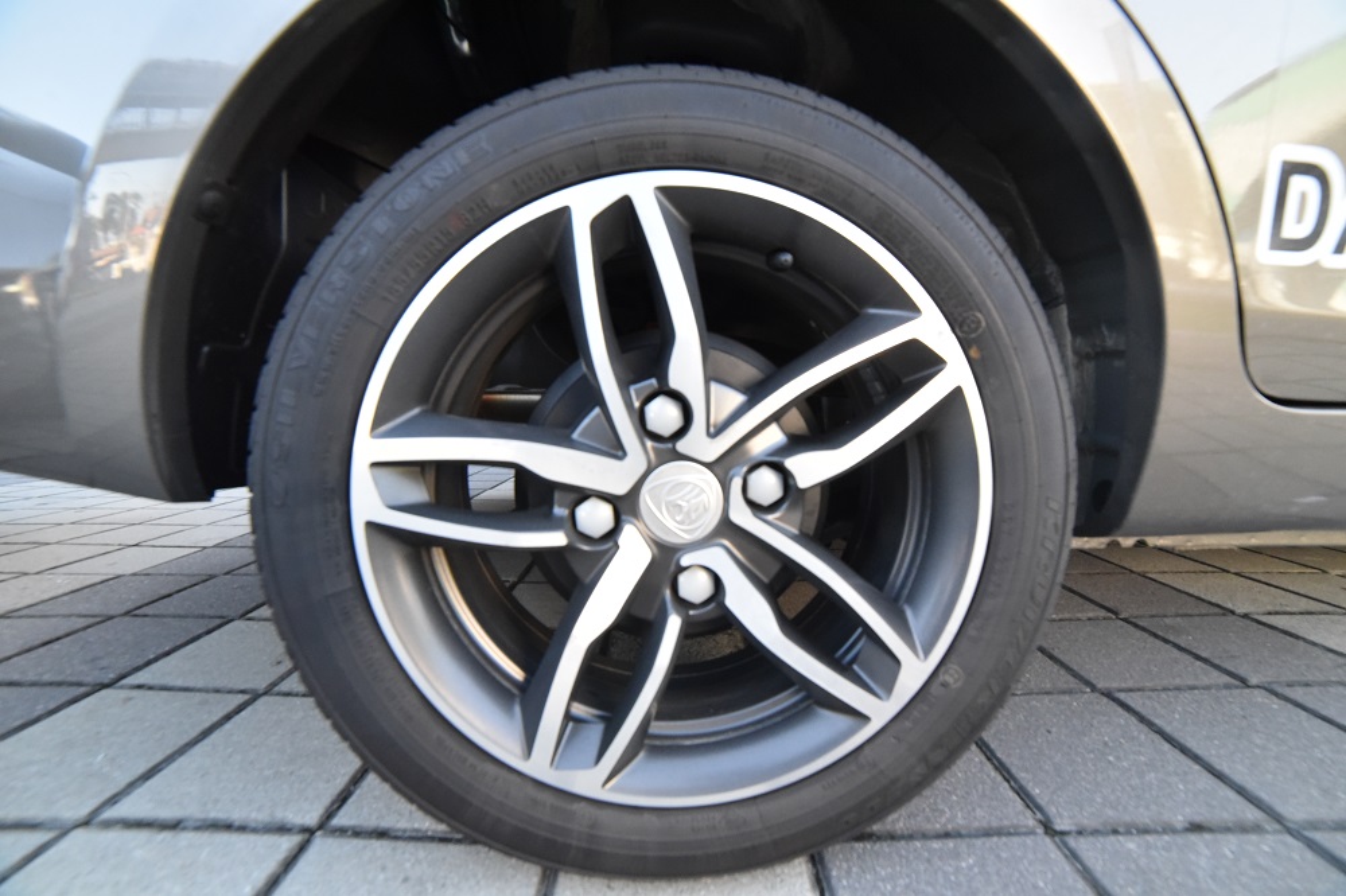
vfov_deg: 81.2
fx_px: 523
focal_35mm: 14
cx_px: 673
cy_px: 448
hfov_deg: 104.3
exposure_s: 1/320
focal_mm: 14
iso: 5000
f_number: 9
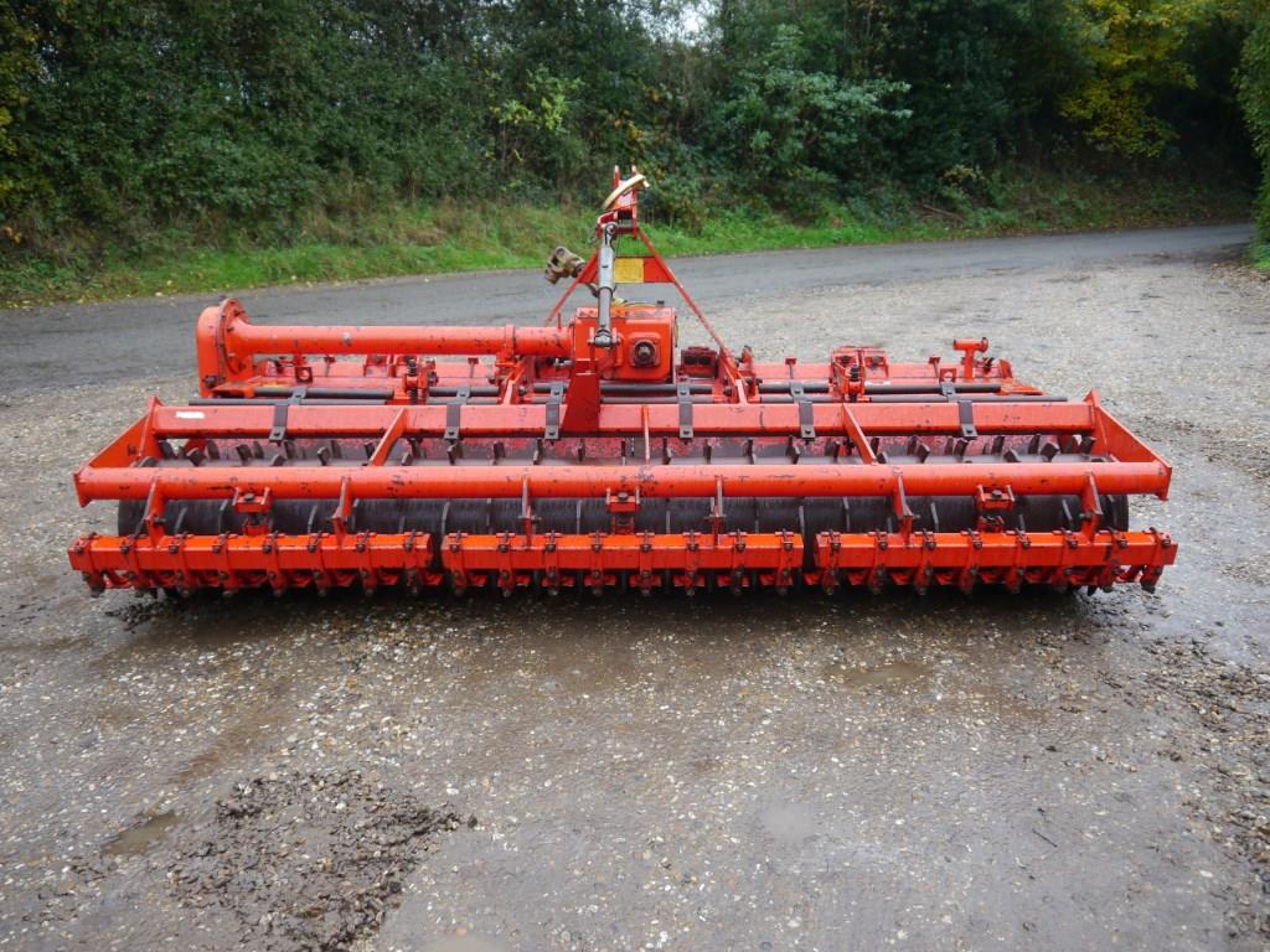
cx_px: 635
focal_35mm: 30
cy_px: 476
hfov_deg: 60.0
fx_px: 1101
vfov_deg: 46.8
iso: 160
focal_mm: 15
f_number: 3.5
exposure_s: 1/80
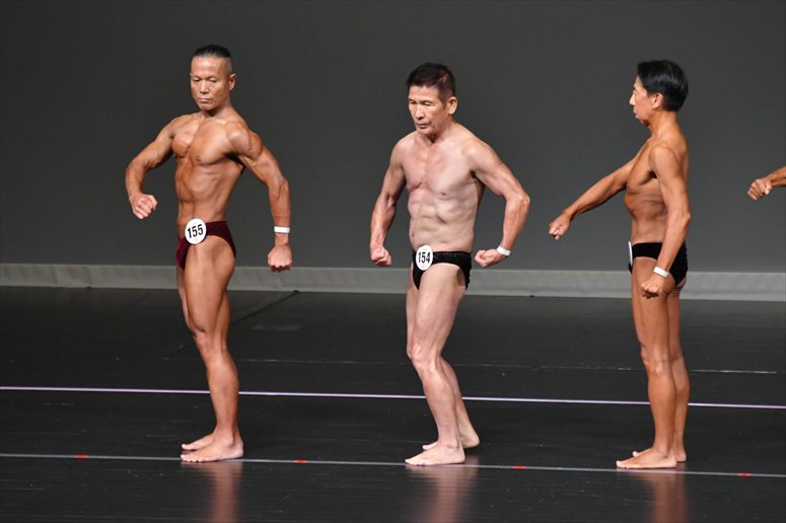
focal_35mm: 345
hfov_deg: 6.0
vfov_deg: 4.0
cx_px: 393
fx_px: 7529
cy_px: 262
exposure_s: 1/400
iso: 4000
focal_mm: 230
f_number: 5.6
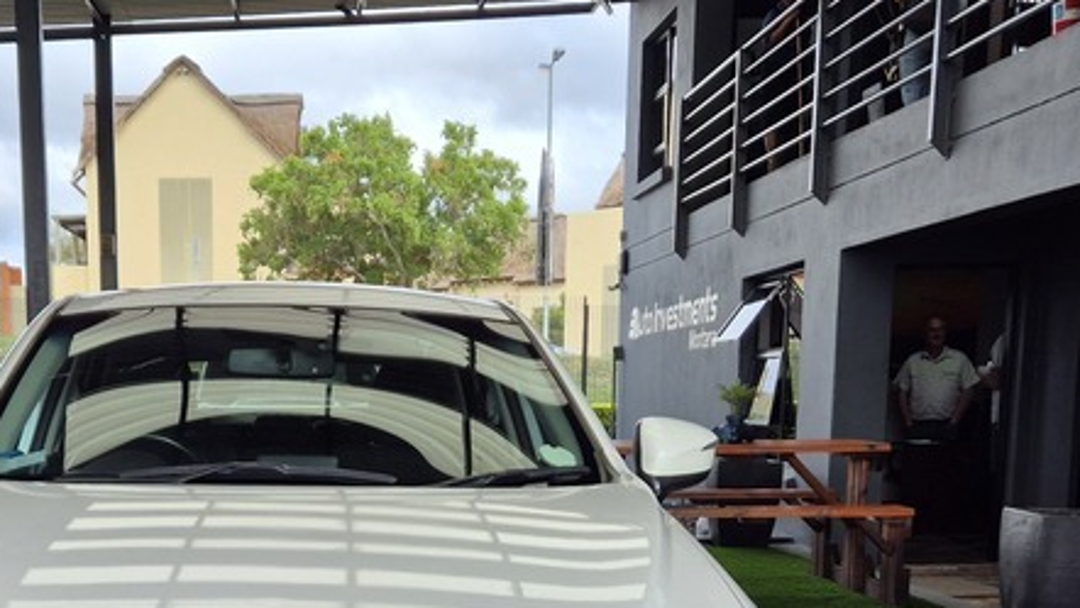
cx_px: 315
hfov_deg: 35.5
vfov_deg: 19.9
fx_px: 1662
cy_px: 654
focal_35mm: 58
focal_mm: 5.4
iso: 25
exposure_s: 1/734
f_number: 1.8
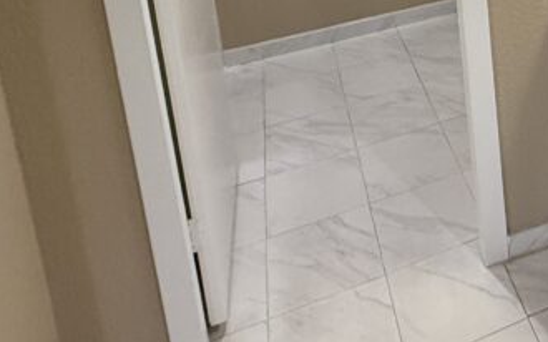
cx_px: 556
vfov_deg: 22.7
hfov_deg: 38.3
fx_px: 687
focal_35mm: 46
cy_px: -173
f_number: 2.2
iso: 400
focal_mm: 2.22
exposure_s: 1/60
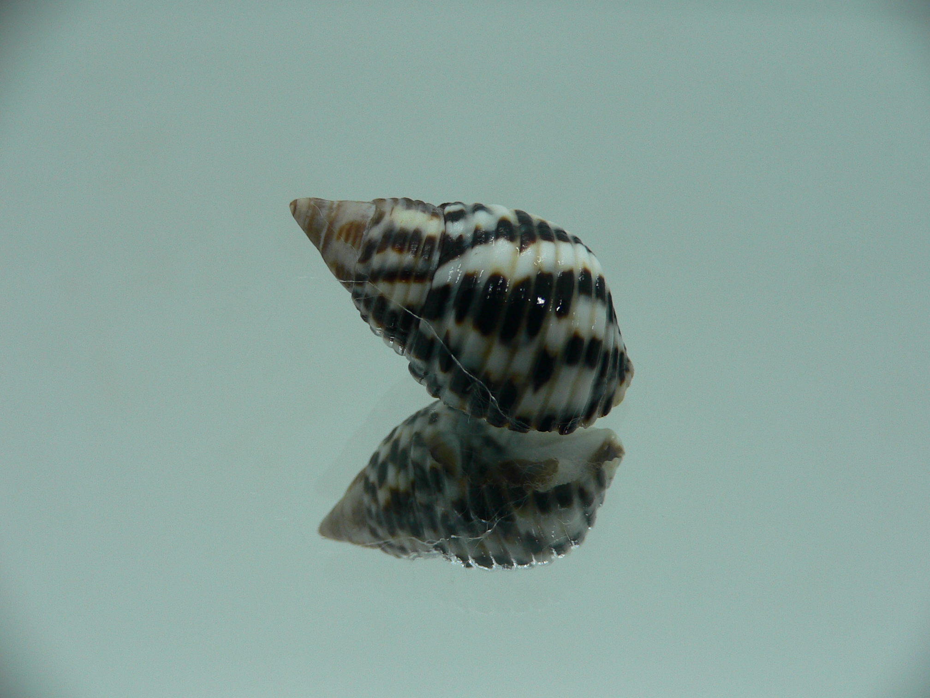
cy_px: 349
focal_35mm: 35
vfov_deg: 40.7
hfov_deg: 52.6
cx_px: 465
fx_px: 940
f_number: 2.8
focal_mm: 4.6
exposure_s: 1/60
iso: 80
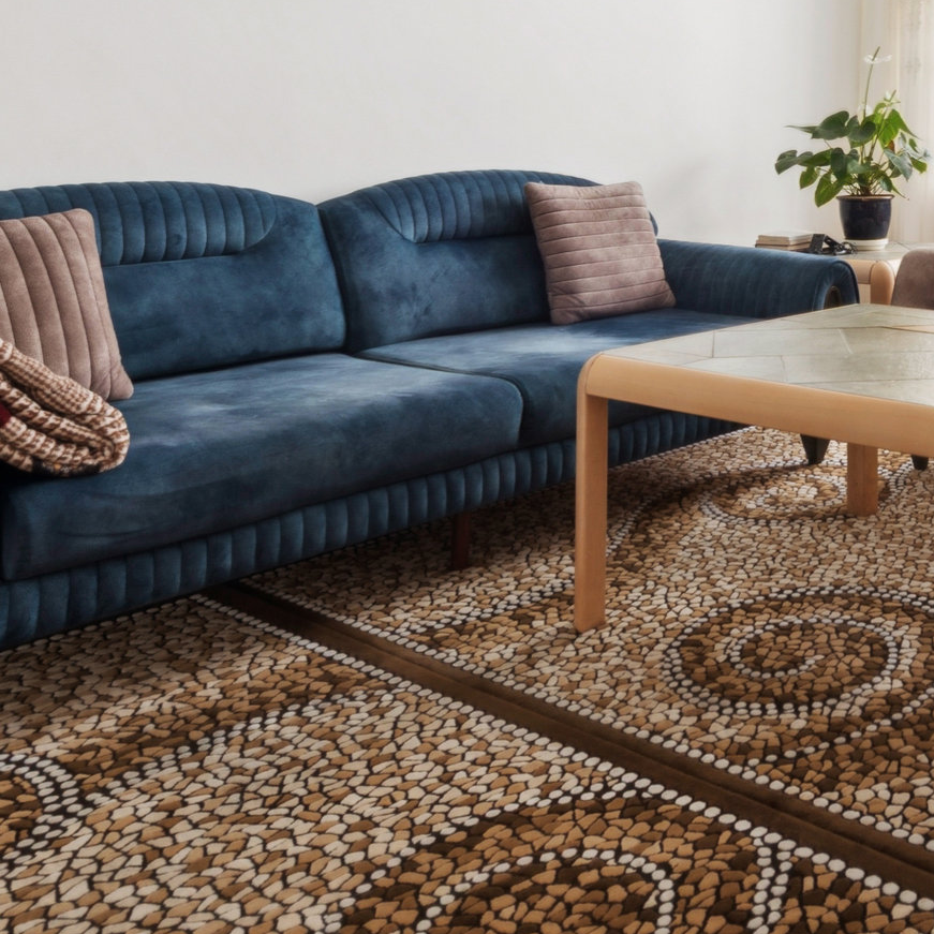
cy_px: 114
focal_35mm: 41
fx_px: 1252
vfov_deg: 38.4
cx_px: 957
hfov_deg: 36.4
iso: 200
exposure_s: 1/10
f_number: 10
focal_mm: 14
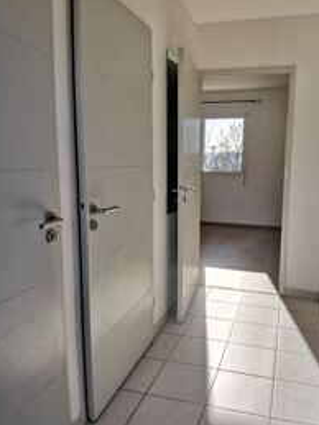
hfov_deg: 49.4
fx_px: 344
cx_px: 192
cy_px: 214
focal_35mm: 28
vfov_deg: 63.5
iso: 50
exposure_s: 6
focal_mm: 2.26
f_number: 2.2
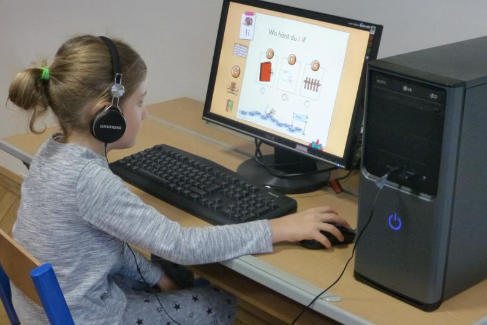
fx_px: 920
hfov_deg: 29.7
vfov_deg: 20.0
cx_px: 243
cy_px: 142
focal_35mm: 68
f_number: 4.8
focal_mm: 11
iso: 800
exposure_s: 1/30
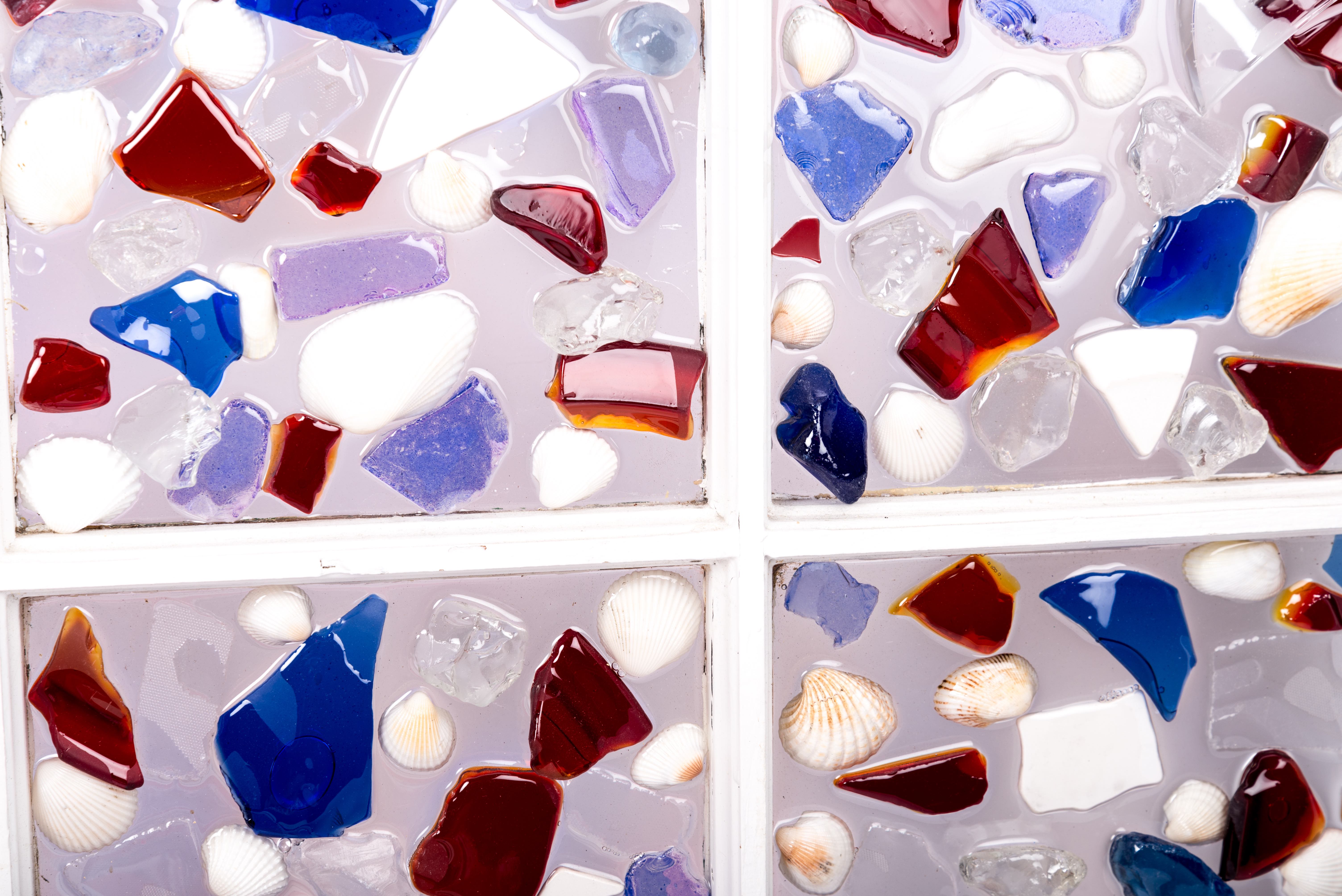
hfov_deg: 23.9
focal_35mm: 85
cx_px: 671
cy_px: 448
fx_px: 3170
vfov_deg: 16.1
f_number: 11
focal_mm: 85
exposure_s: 1/160
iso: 100
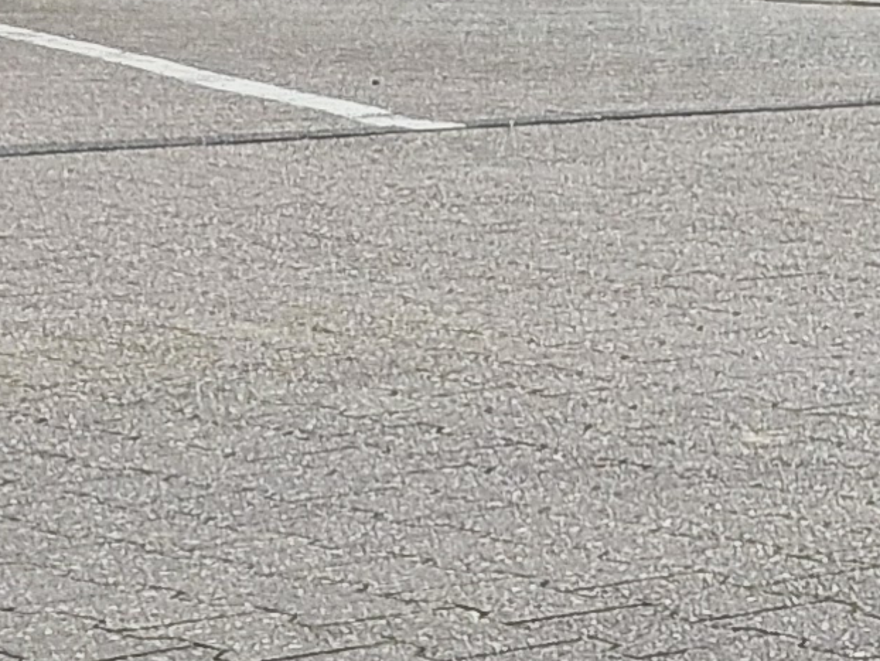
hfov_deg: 10.0
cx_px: 1989
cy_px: 1238
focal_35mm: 177
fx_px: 4501
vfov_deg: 8.1
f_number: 1.8
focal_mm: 4
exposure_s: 1/50
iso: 40
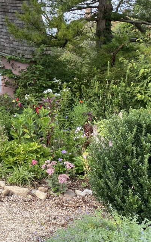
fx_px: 382
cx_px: -64
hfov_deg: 19.8
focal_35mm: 58
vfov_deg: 34.8
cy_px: 80
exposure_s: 1/362
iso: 32
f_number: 1.8
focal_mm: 4.25
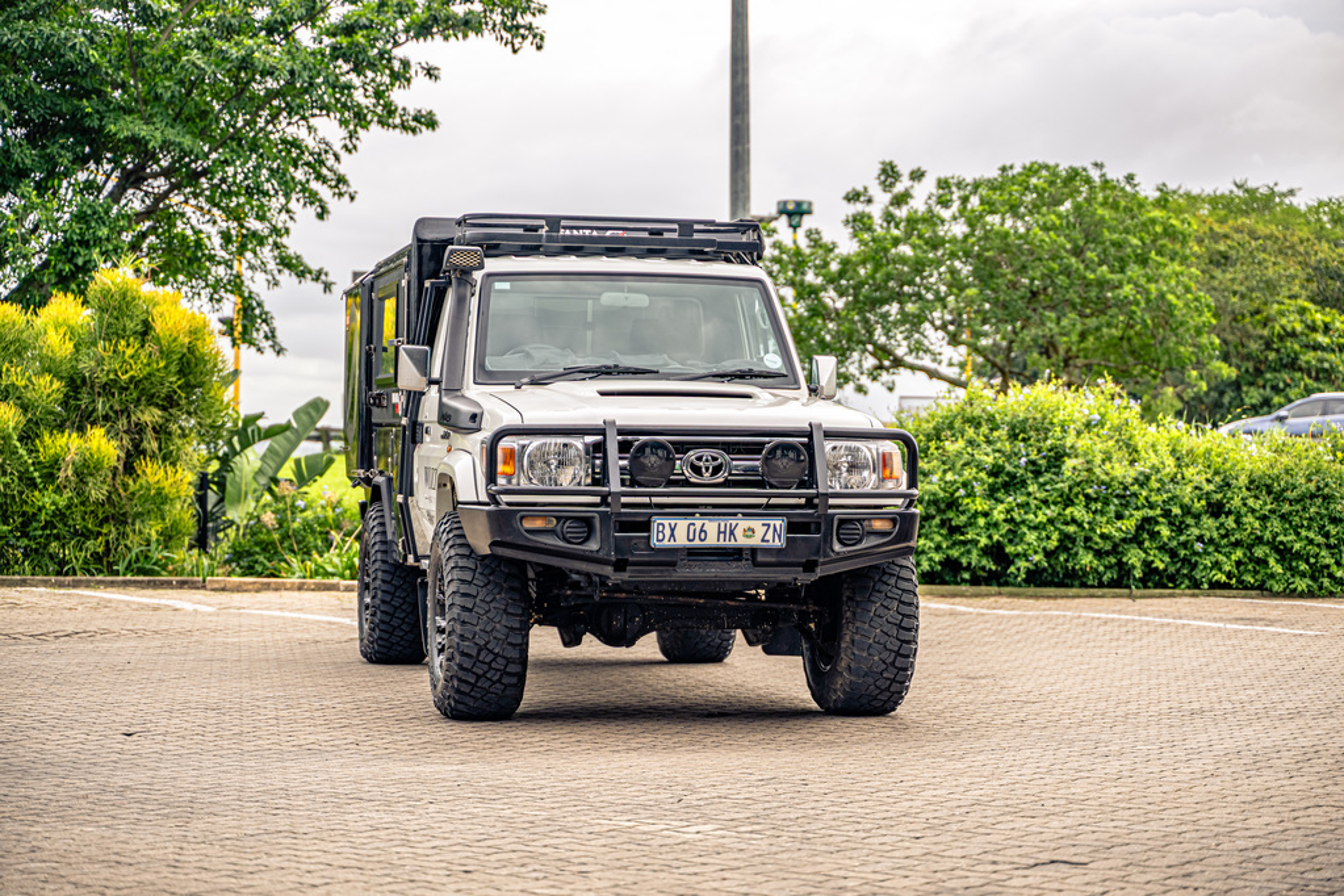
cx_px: 672
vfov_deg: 18.2
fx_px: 2800
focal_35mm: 75
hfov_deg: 27.0
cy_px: 448
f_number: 2.8
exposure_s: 1/1250
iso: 160
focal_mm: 75
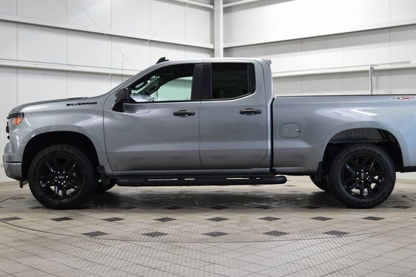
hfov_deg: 39.9
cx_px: 225
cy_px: 133
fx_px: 573
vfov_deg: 27.2
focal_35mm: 50
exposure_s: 1/15
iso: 450
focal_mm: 29
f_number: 6.3
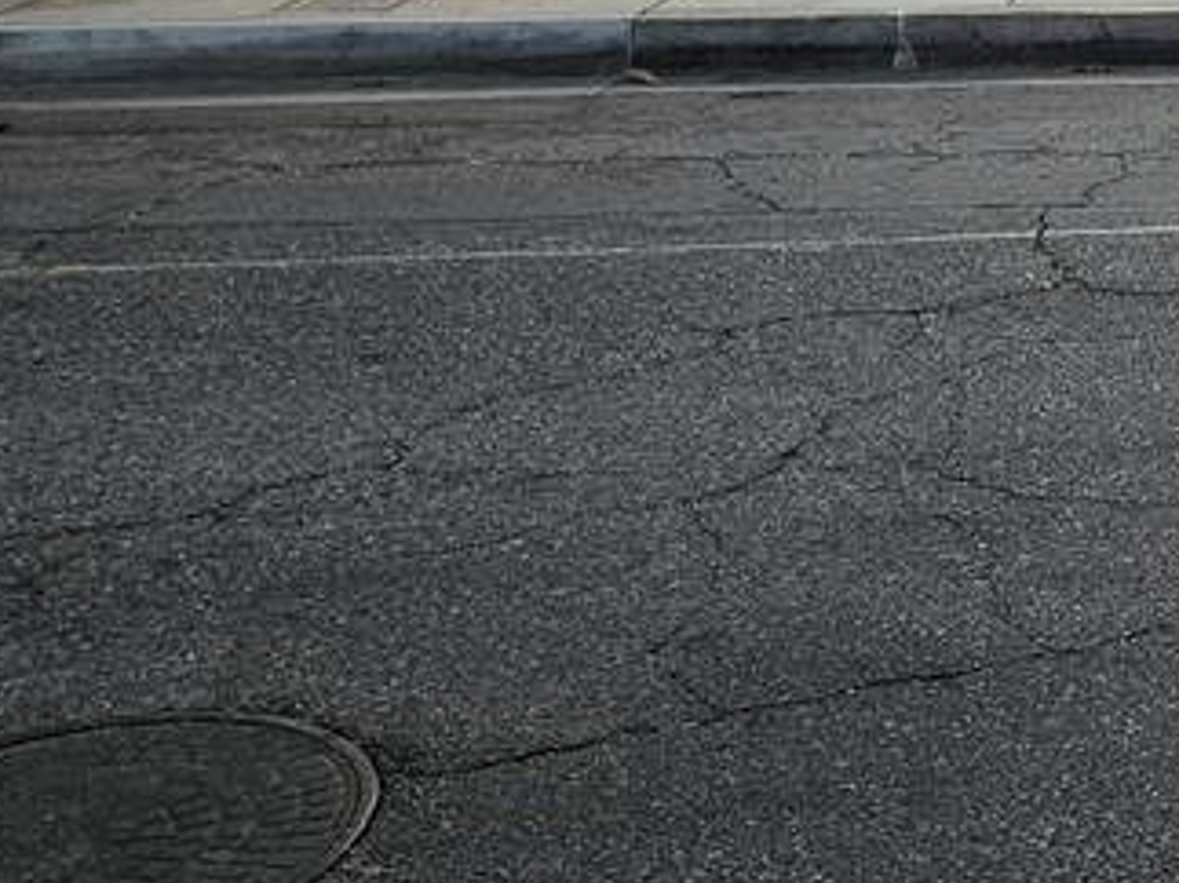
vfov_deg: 18.6
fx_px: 2485
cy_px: -285
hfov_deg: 23.5
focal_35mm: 73
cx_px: 1551
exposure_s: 1/1205
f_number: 1.8
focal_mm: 5.4
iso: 40
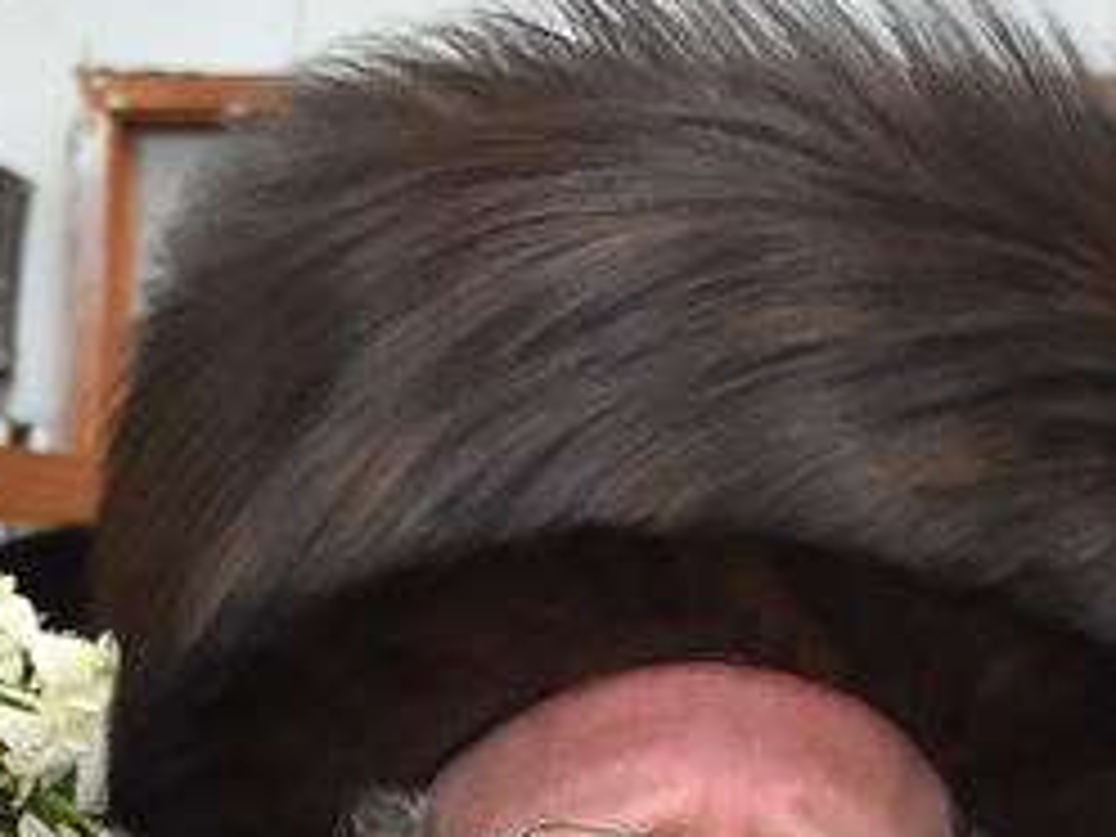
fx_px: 7083
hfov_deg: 9.0
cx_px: 418
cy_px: 1476
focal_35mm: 220
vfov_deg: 6.6
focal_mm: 27
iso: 1600
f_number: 5.6
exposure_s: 1/160
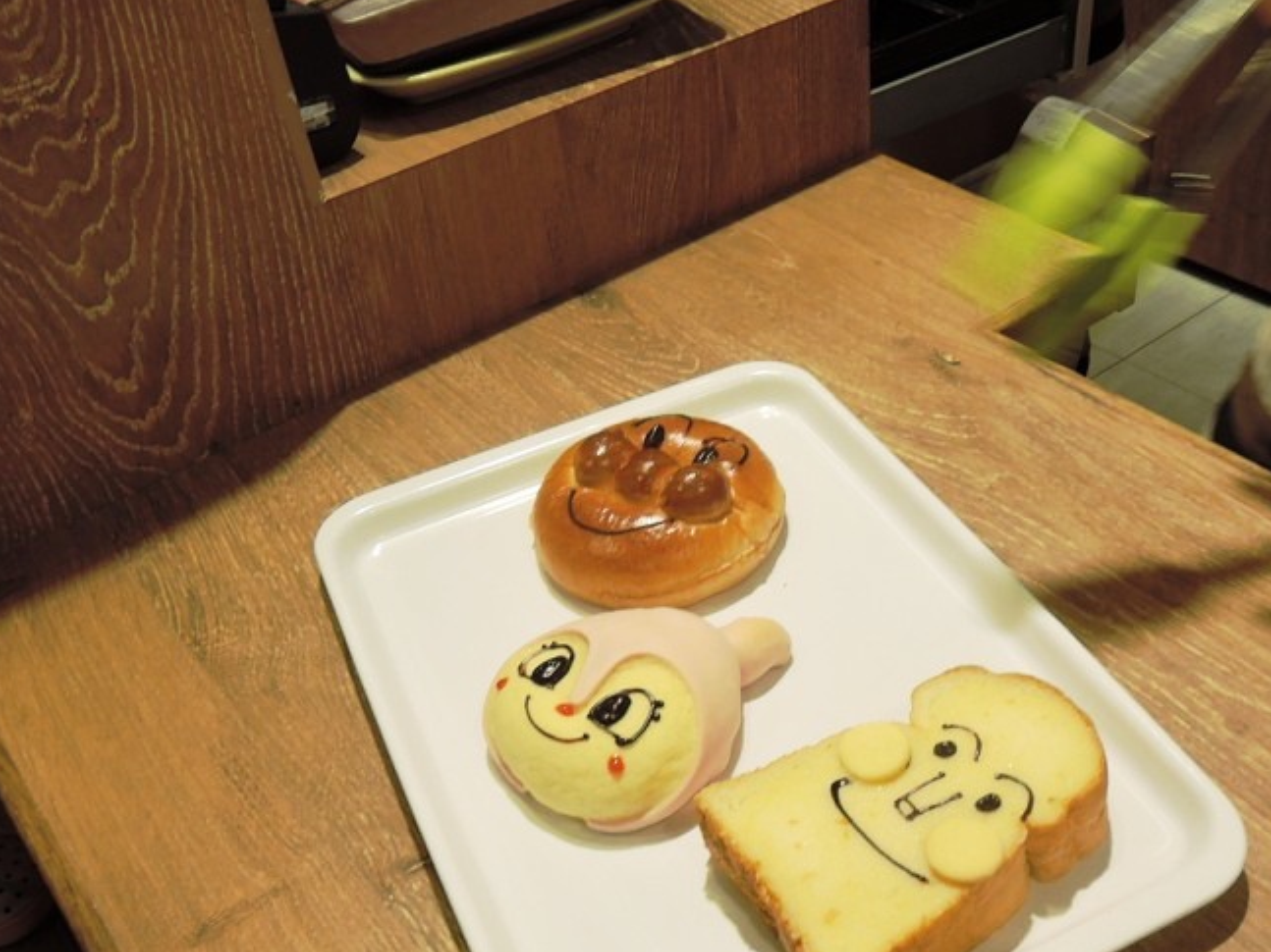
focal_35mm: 38
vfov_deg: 37.5
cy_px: 581
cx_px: 741
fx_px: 1395
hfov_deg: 48.8
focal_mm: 5.1
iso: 80
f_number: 2.8
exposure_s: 1/40
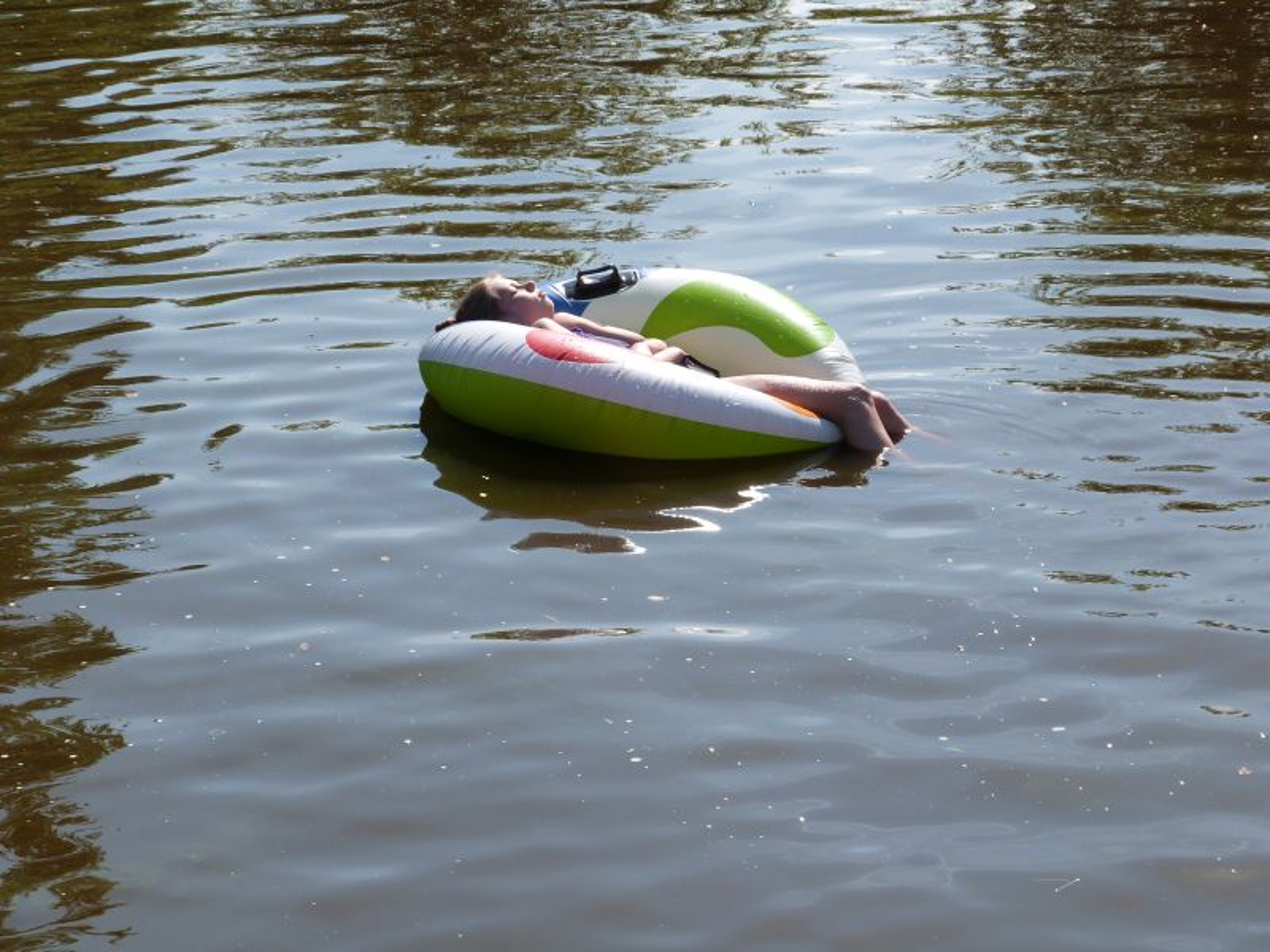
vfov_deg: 16.4
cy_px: 476
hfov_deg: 21.8
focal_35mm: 90
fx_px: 3302
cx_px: 635
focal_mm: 16.1
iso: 100
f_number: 5.6
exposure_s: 1/400
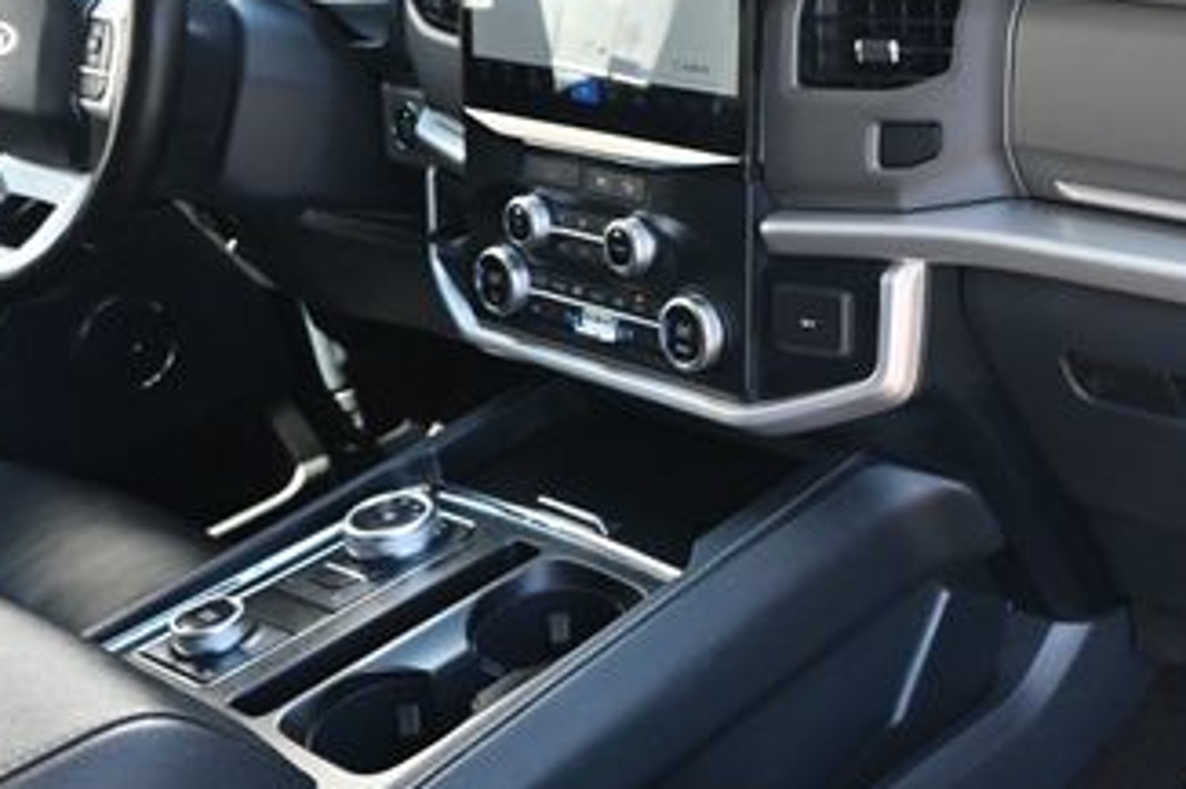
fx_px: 1794
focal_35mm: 54
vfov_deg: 24.8
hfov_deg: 35.1
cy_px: 436
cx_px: 1000
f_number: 3.8
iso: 500
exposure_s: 1/125
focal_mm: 18.5
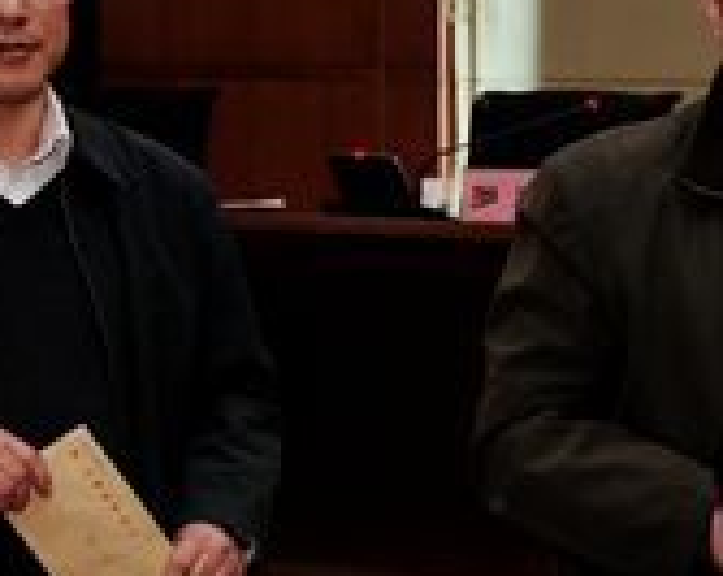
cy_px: 320
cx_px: 1494
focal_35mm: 135
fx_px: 2884
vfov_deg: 11.4
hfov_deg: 12.4
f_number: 4
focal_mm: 30
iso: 400
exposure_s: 1/125
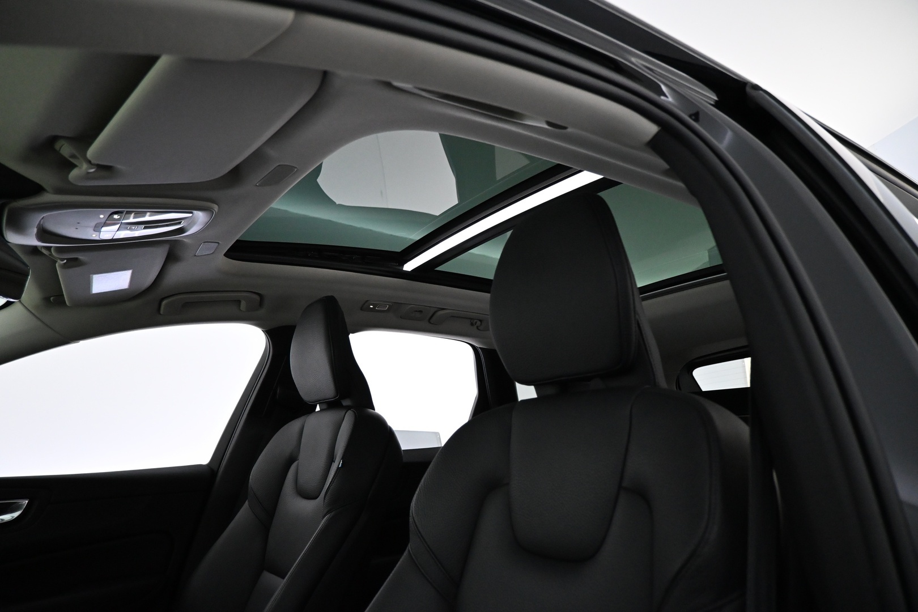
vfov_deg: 53.1
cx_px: 459
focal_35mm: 24
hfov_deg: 73.7
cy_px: 306
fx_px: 612
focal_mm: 16
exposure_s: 1/100
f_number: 3.5
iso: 3200
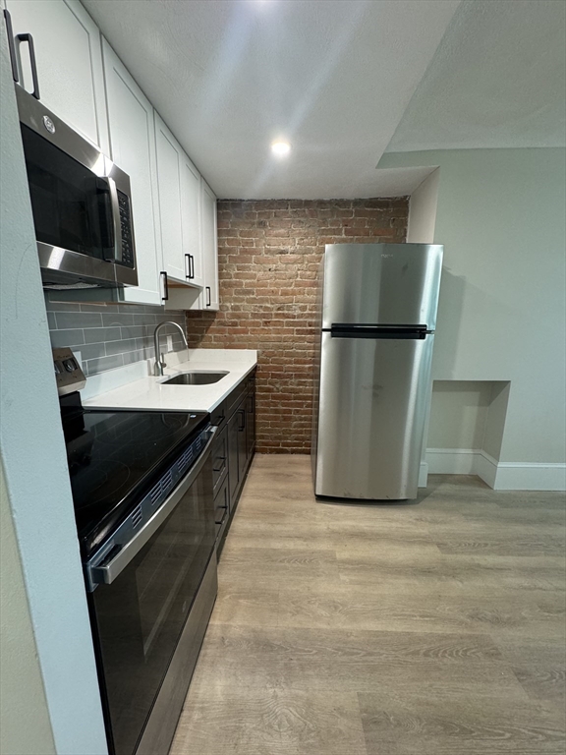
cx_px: 283
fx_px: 305
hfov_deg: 85.7
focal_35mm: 14
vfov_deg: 102.1
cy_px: 378
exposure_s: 1/60
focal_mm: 2.22
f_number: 2.2
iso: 200
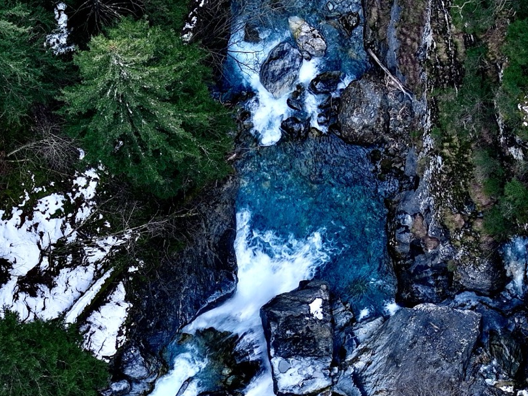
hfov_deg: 11.9
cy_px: 349
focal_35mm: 166
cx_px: 273
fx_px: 2531
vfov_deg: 8.9
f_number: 2.8
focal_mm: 19.35
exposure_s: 1/15
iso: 120
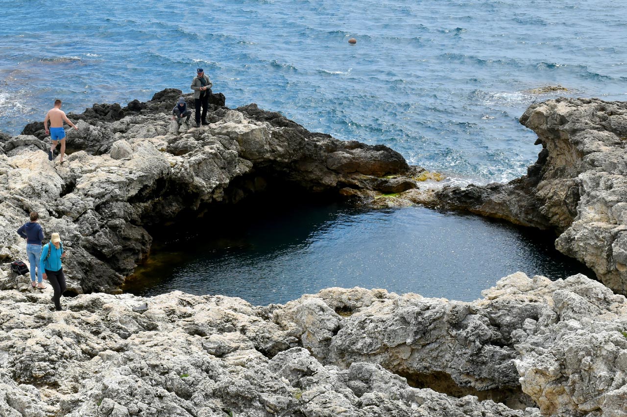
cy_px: 208
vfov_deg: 18.1
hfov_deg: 27.0
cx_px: 314
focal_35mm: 75
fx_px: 1305
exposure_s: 1/500
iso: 400
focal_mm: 50
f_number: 13
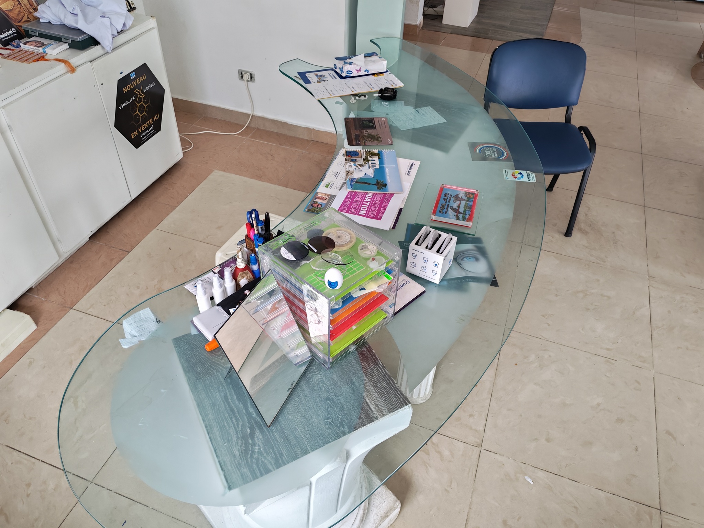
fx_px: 549
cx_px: 352
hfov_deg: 65.3
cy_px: 264
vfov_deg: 51.4
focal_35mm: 27
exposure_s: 1/100
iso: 500
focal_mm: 6.12
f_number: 1.9
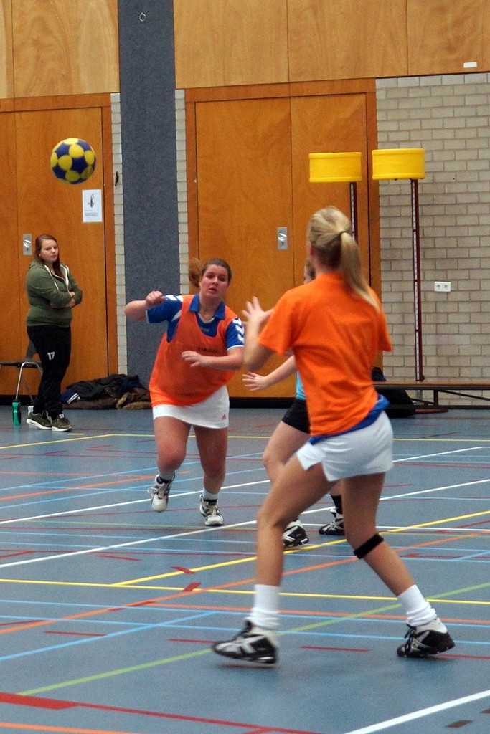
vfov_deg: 33.4
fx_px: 1224
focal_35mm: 60
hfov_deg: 22.6
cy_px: 367
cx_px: 245
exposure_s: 1/250
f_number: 2.8
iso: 1000
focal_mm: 40
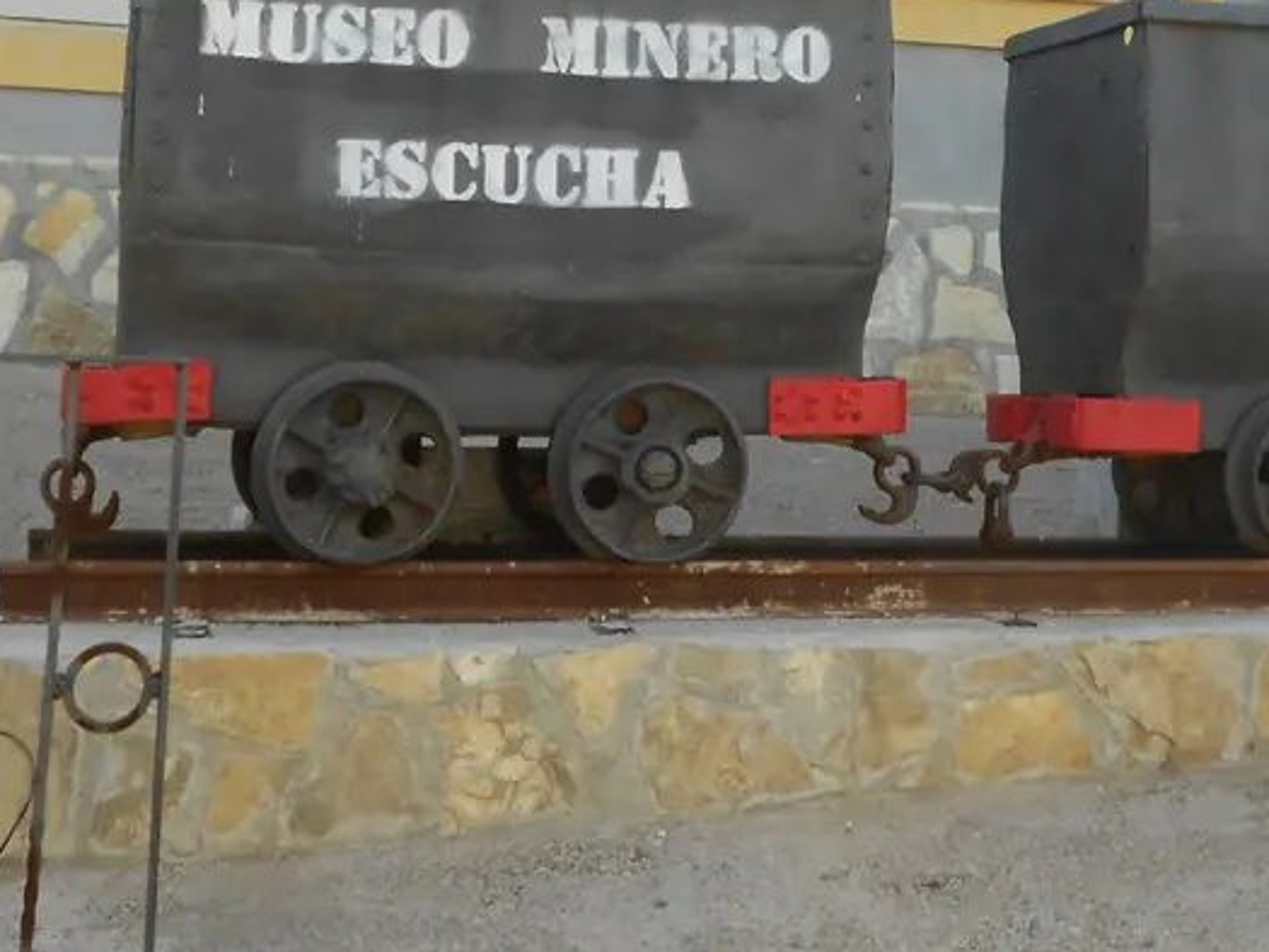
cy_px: 27
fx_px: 2383
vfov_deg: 21.9
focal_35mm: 65
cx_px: 780
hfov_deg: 29.7
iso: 80
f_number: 3.6
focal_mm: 5.8
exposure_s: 1/160
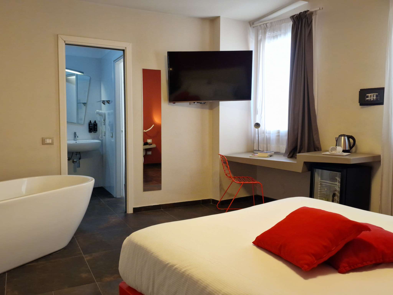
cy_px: 148
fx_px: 261
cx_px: 196
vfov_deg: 58.9
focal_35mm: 23
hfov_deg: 73.9
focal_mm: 6.4
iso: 160
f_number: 1.8
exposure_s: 1/50
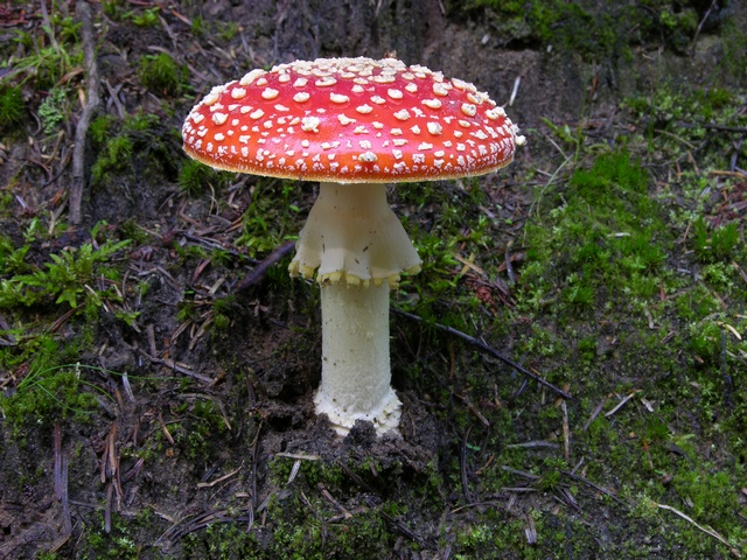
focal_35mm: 78
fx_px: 1683
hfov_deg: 25.0
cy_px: 280
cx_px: 374
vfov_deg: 18.9
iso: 50
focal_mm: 19.9
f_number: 7.6
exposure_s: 1/3.7
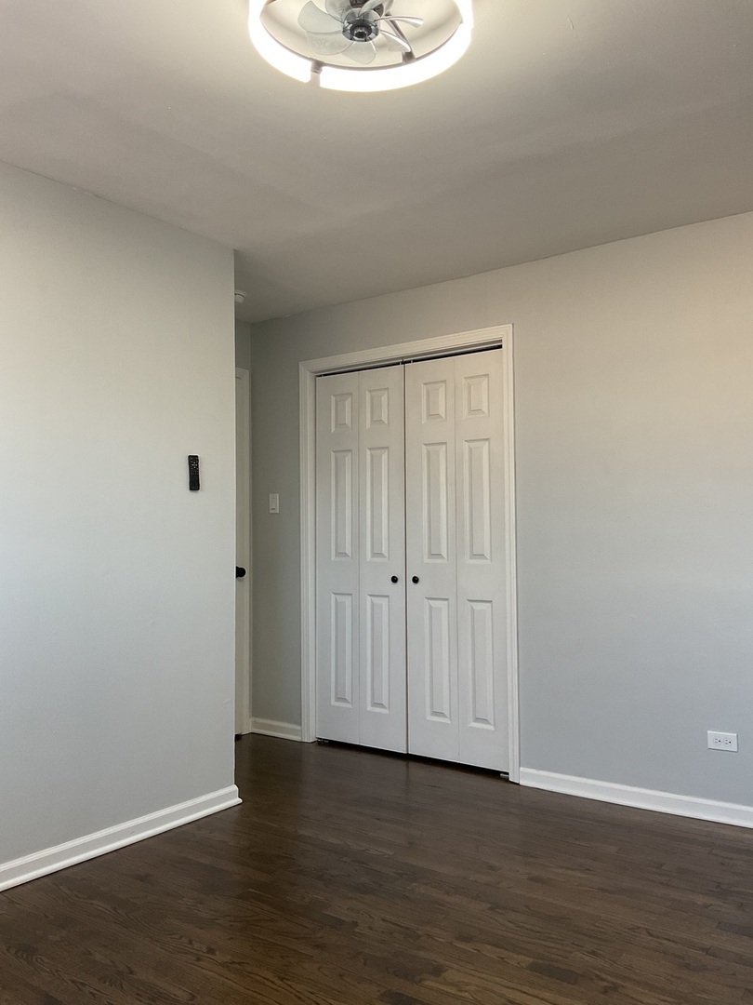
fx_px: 841
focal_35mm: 29
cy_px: 502
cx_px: 376
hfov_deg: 48.2
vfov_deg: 61.7
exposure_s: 1/60
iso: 64
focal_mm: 3
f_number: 1.8
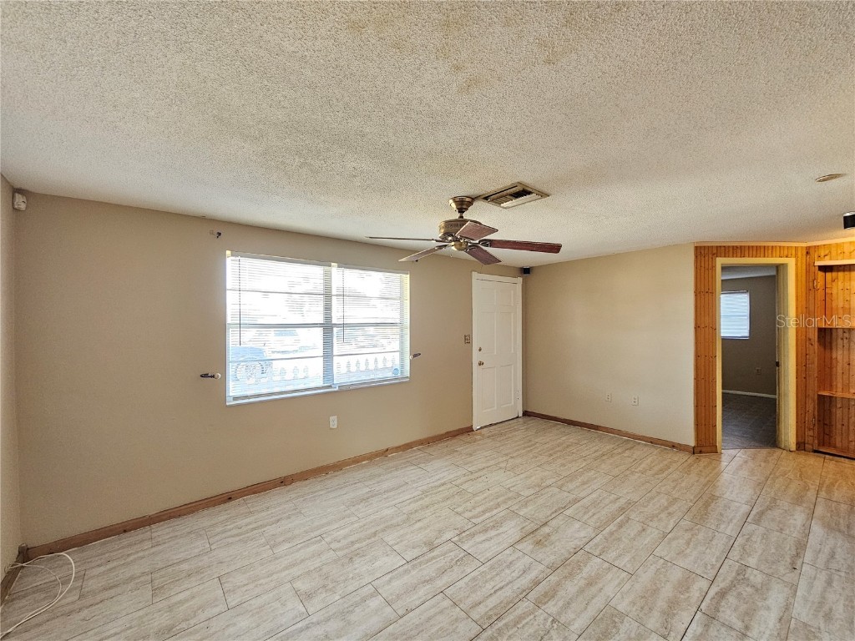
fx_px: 321
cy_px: 320
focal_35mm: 13
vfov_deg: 89.9
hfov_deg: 106.2
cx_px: 428
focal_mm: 2.2
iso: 320
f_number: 2.2
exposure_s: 1/40
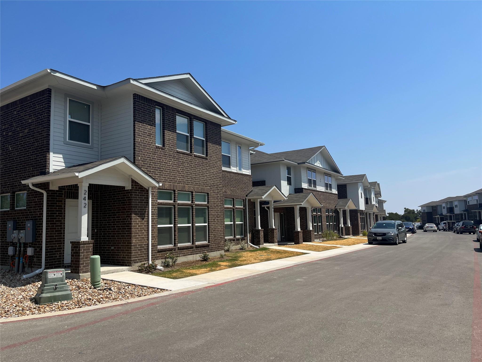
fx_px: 362
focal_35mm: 26
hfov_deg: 67.3
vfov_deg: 53.1
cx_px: 241
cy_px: 181
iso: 50
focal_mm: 5.1
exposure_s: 1/5319
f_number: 1.6
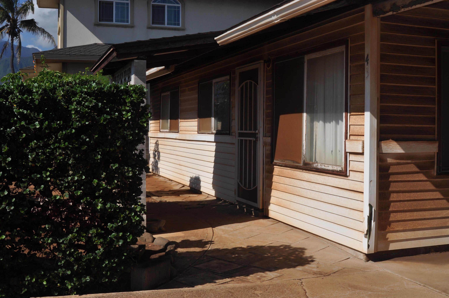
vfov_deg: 31.8
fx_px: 523
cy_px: 149
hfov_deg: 46.5
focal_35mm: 42
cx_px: 224
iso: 200
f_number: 16
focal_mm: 28
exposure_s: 1/200
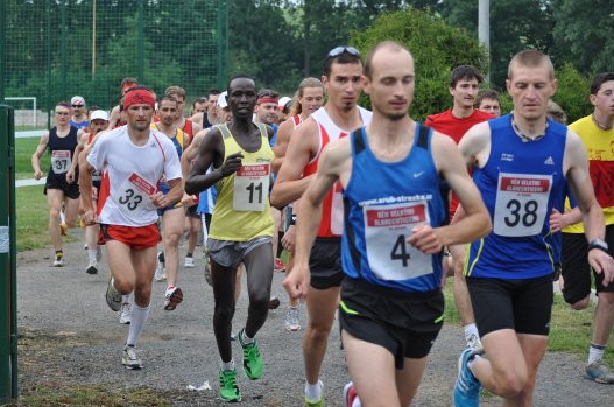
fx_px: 1600
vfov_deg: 14.5
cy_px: 197
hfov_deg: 21.7
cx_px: 296
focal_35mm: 94
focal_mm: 60
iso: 560
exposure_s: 1/1000
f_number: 4.2
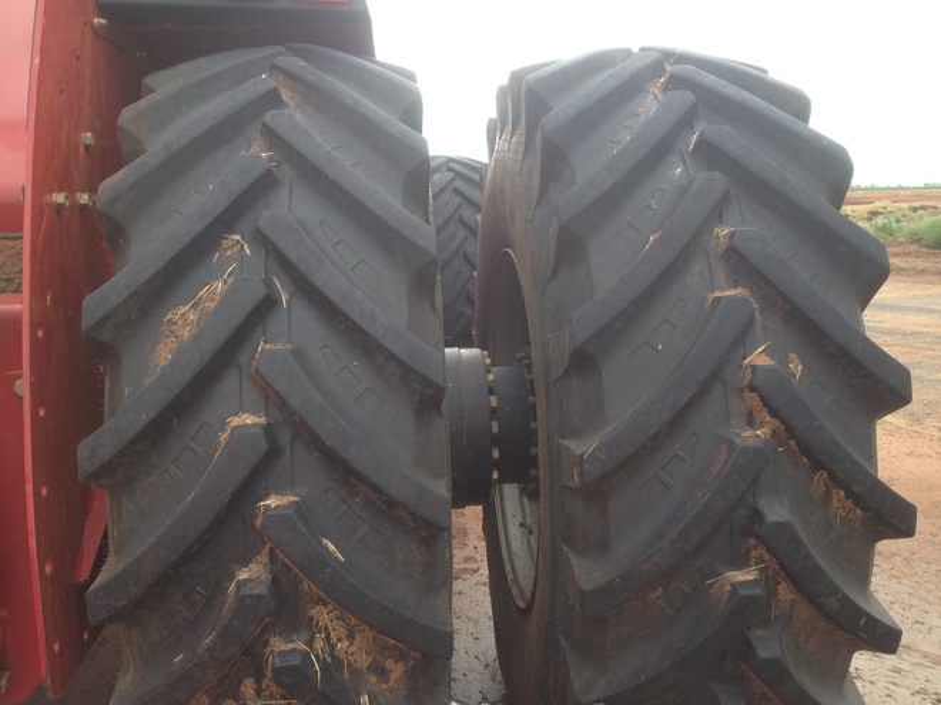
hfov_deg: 52.6
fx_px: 951
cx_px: 470
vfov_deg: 40.7
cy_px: 352
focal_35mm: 35
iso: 50
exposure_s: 1/251
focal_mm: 4.28
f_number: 2.4
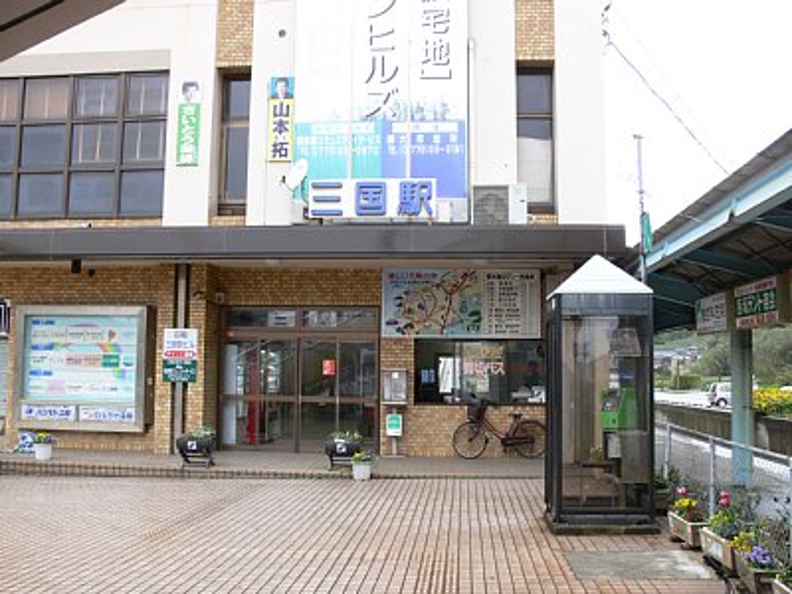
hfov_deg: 52.6
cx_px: 396
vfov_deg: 40.7
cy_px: 297
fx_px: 801
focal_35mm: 35
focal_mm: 7.4
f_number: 3.6
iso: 80
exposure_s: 1/50
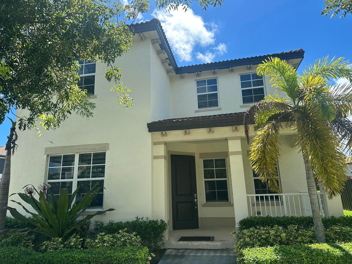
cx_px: 176
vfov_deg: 56.8
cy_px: 132
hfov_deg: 71.6
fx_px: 244
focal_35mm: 24
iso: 80
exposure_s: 1/2252
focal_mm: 6.86
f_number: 1.78
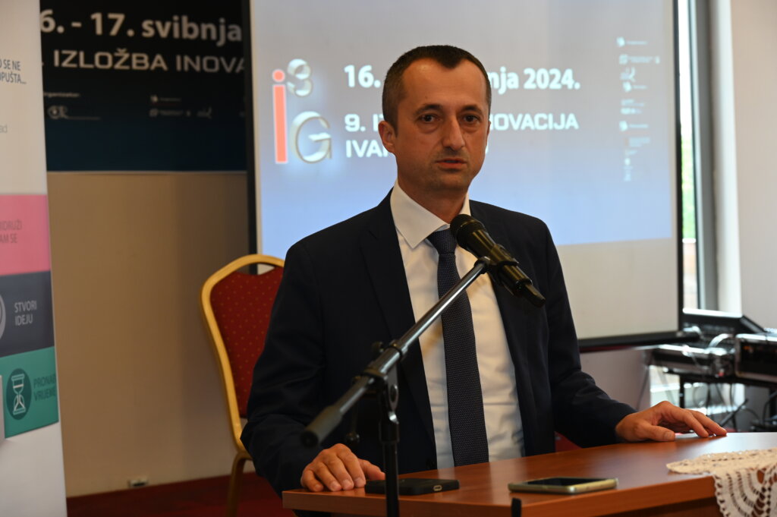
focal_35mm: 64
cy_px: 258
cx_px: 388
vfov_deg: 21.2
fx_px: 1380
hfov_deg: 31.4
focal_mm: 64
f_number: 6.3
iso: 1100
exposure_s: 1/60
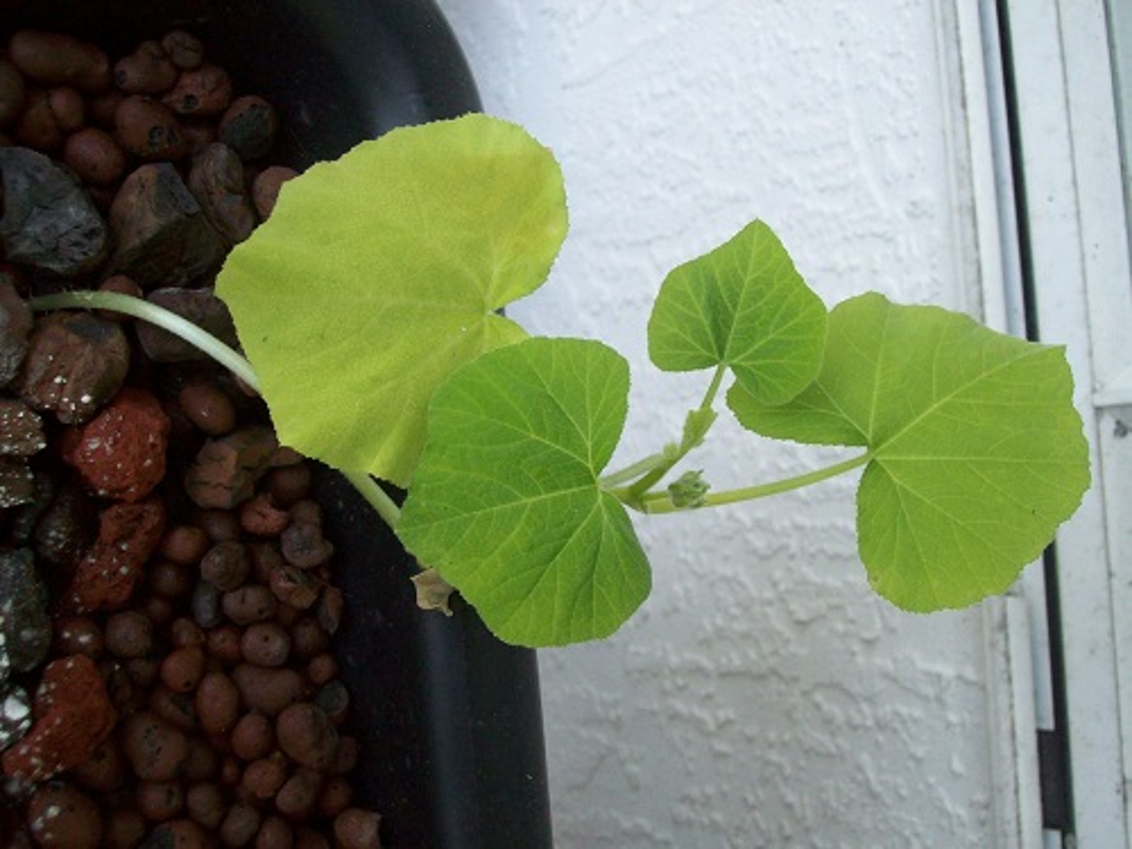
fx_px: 1472
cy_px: 424
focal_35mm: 45
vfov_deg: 32.2
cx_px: 566
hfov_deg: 42.1
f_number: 3
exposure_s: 1/67.5
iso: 160
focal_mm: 7.6
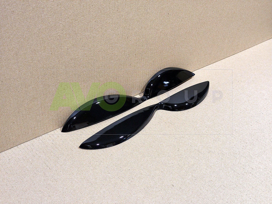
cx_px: 136
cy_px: 102
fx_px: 361
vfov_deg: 31.5
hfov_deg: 41.2
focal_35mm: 46
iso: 250
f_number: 1.6
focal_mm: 6.57
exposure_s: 1/50
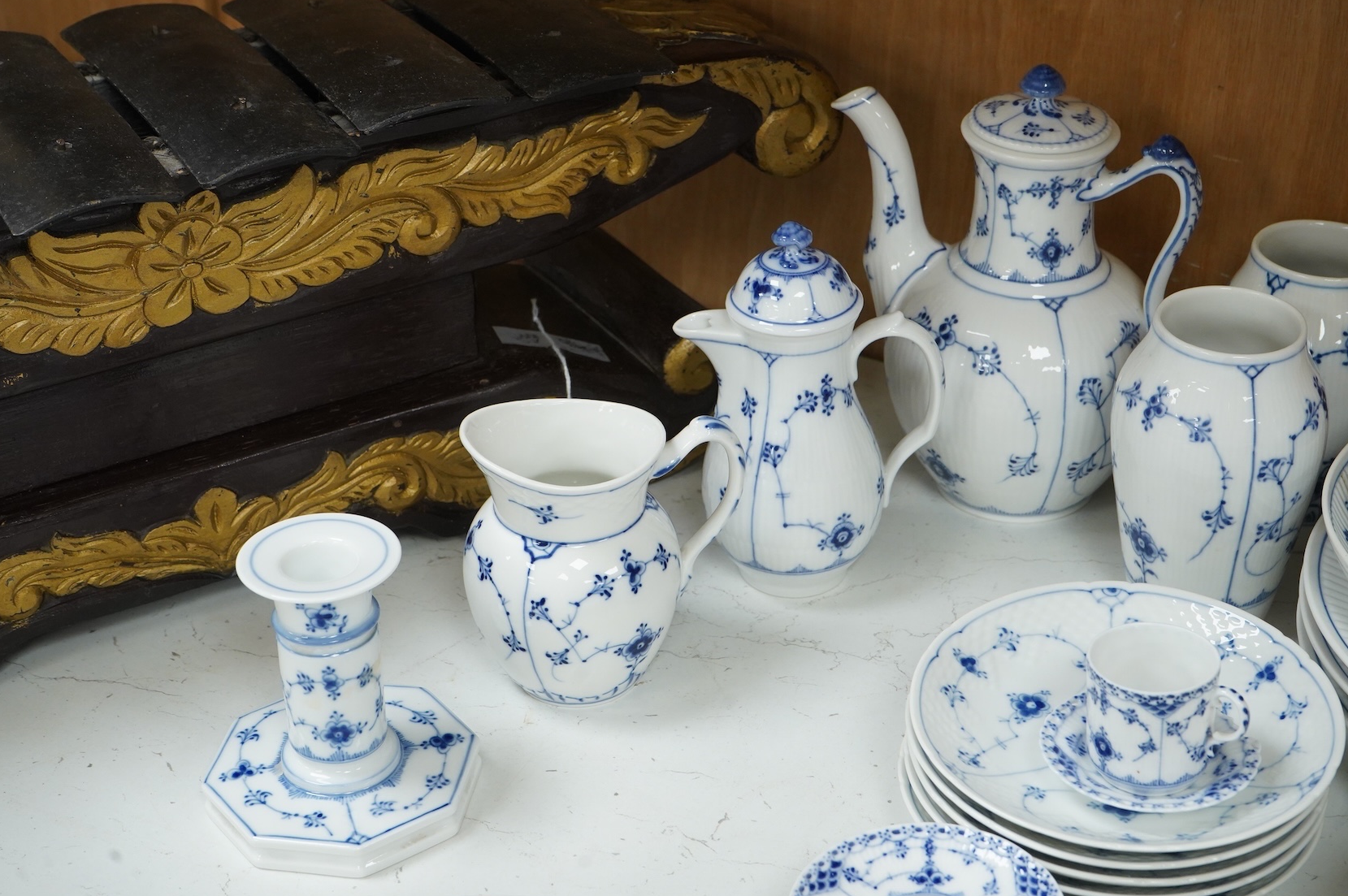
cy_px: 460
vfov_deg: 23.7
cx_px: 695
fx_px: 2132
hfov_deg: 35.1
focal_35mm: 57
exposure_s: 1/80
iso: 2500
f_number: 9
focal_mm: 55
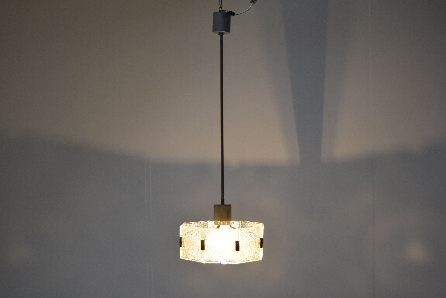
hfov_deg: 38.9
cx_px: 223
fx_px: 632
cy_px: 149
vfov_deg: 26.5
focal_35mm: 51
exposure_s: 1/100
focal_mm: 34
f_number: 5
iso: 1600
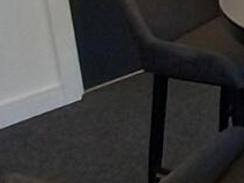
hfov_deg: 18.8
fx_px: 444
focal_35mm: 63
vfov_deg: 20.1
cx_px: 491
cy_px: -92
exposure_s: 1/50
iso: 125
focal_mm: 1.13
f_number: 2.2
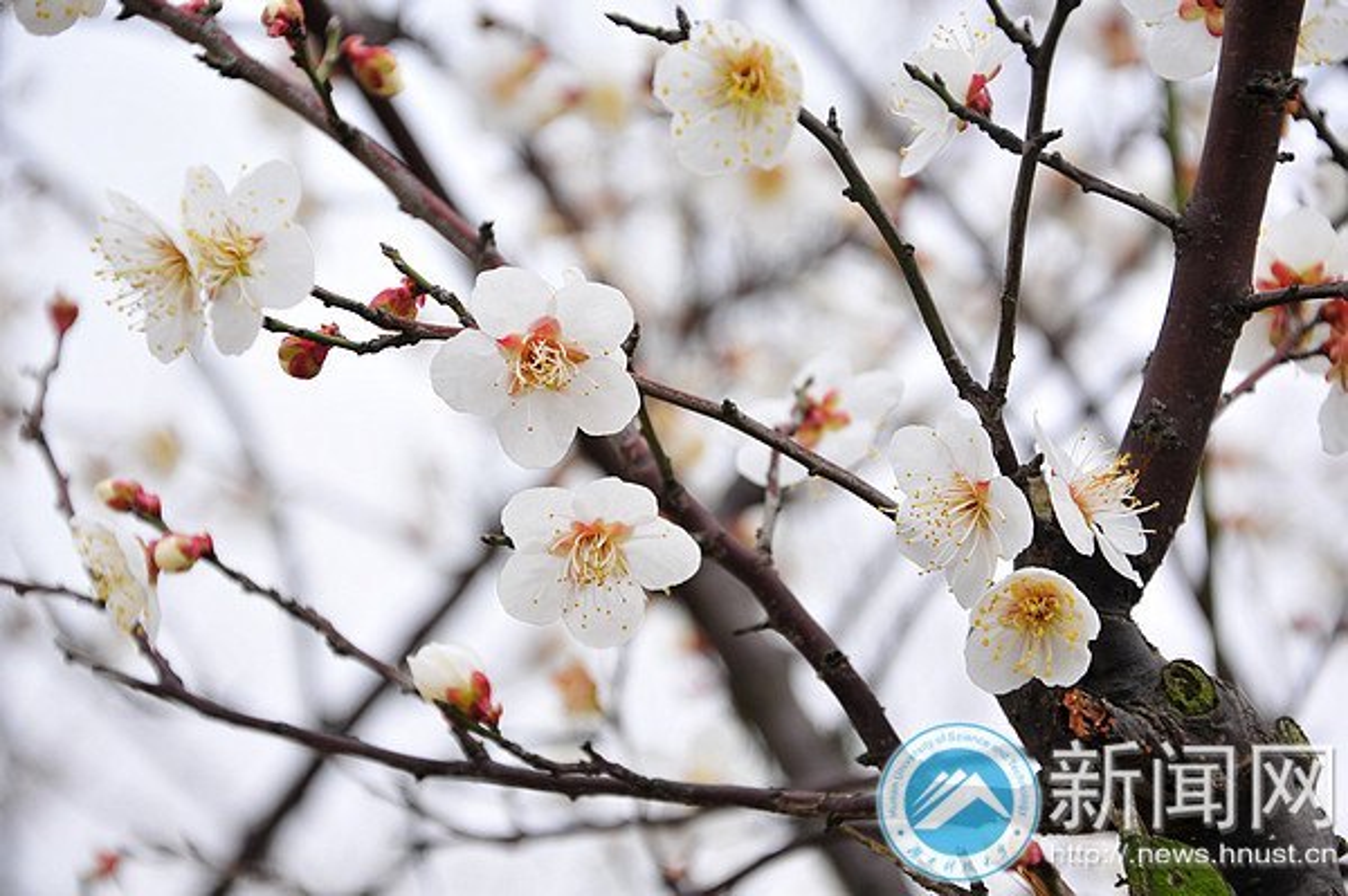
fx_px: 4770
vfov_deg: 10.7
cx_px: 674
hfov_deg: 16.1
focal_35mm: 128
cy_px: 448
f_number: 5.6
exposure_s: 1/125
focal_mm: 85
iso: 200
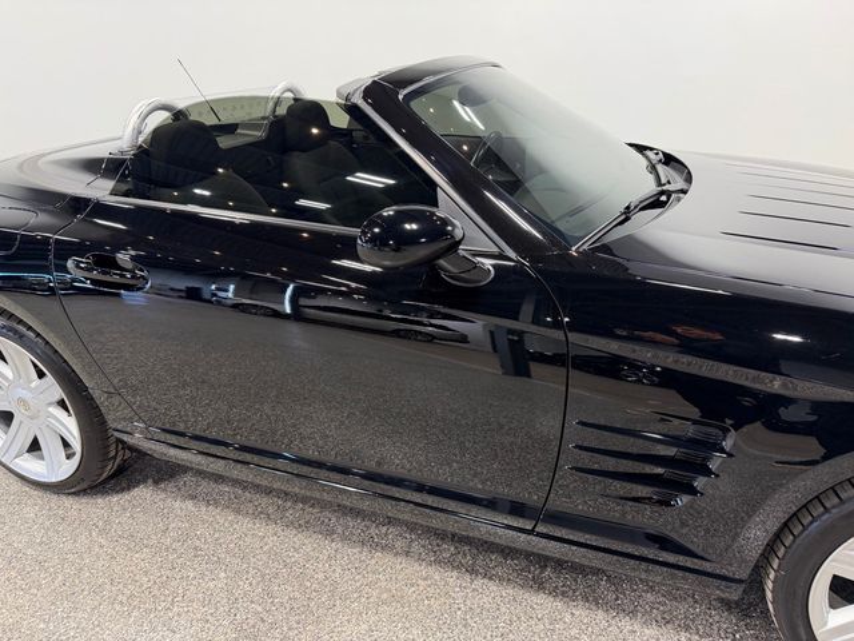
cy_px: 320
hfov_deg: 71.6
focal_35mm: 24
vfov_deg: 56.8
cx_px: 427
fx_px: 592
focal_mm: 6.76
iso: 160
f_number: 1.78
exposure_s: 1/120
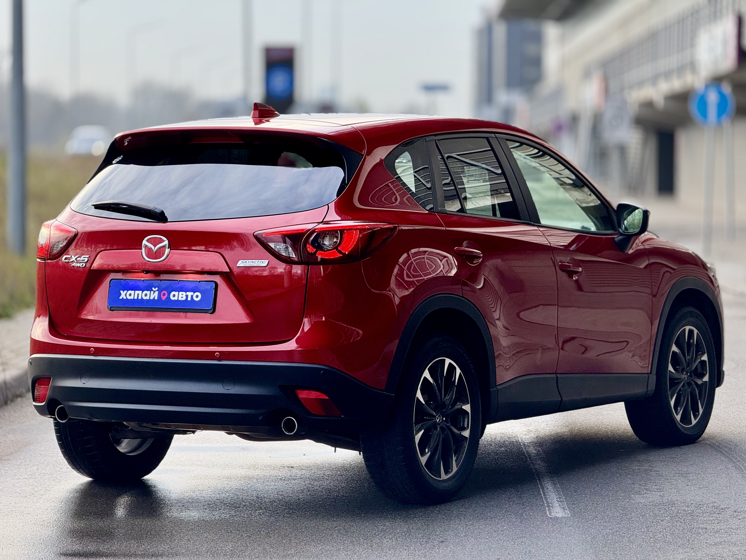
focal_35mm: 120
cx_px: 373
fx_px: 2586
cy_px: 280
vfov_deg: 12.3
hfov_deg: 16.4
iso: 80
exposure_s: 1/99
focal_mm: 15.66
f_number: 2.8
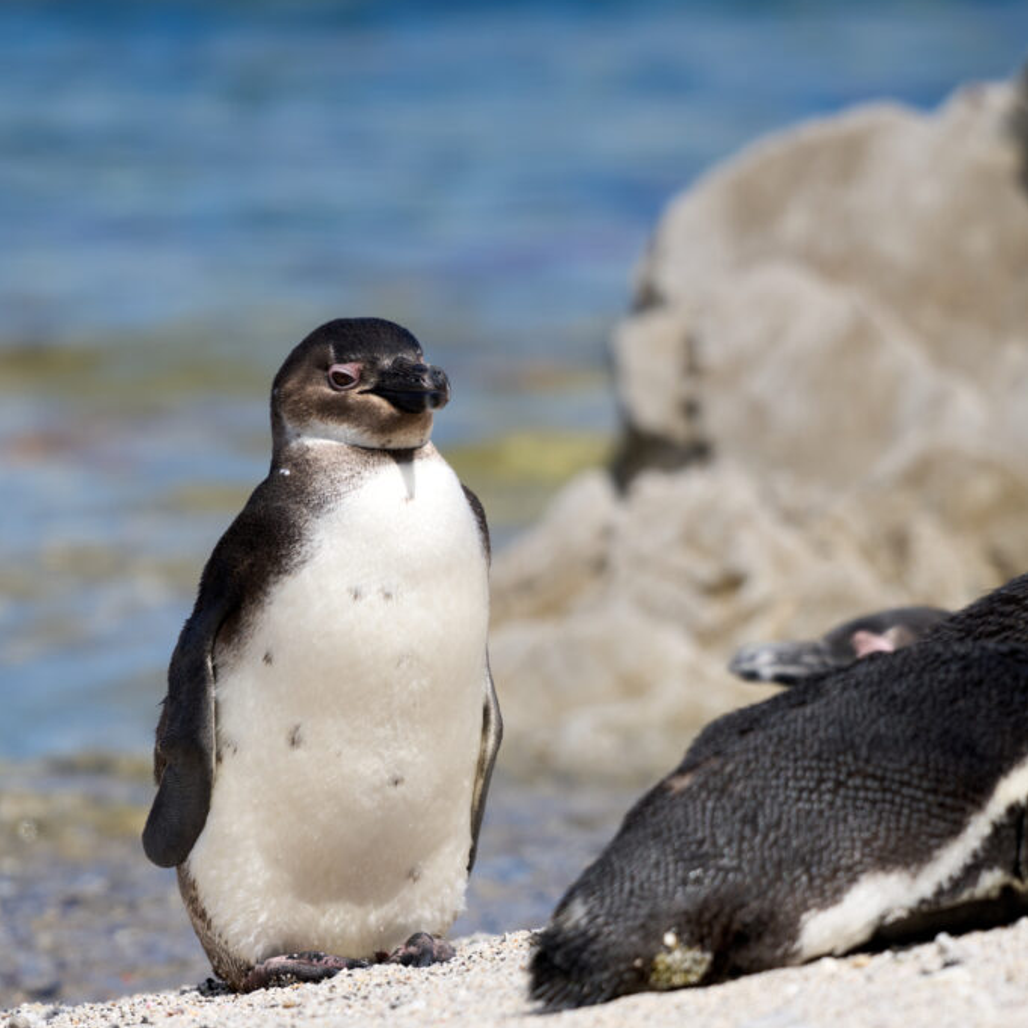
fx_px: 26719
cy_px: 534
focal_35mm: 795
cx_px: 514
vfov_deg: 2.2
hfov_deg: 2.2
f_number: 6.3
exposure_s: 1/640
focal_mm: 414.8
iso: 100
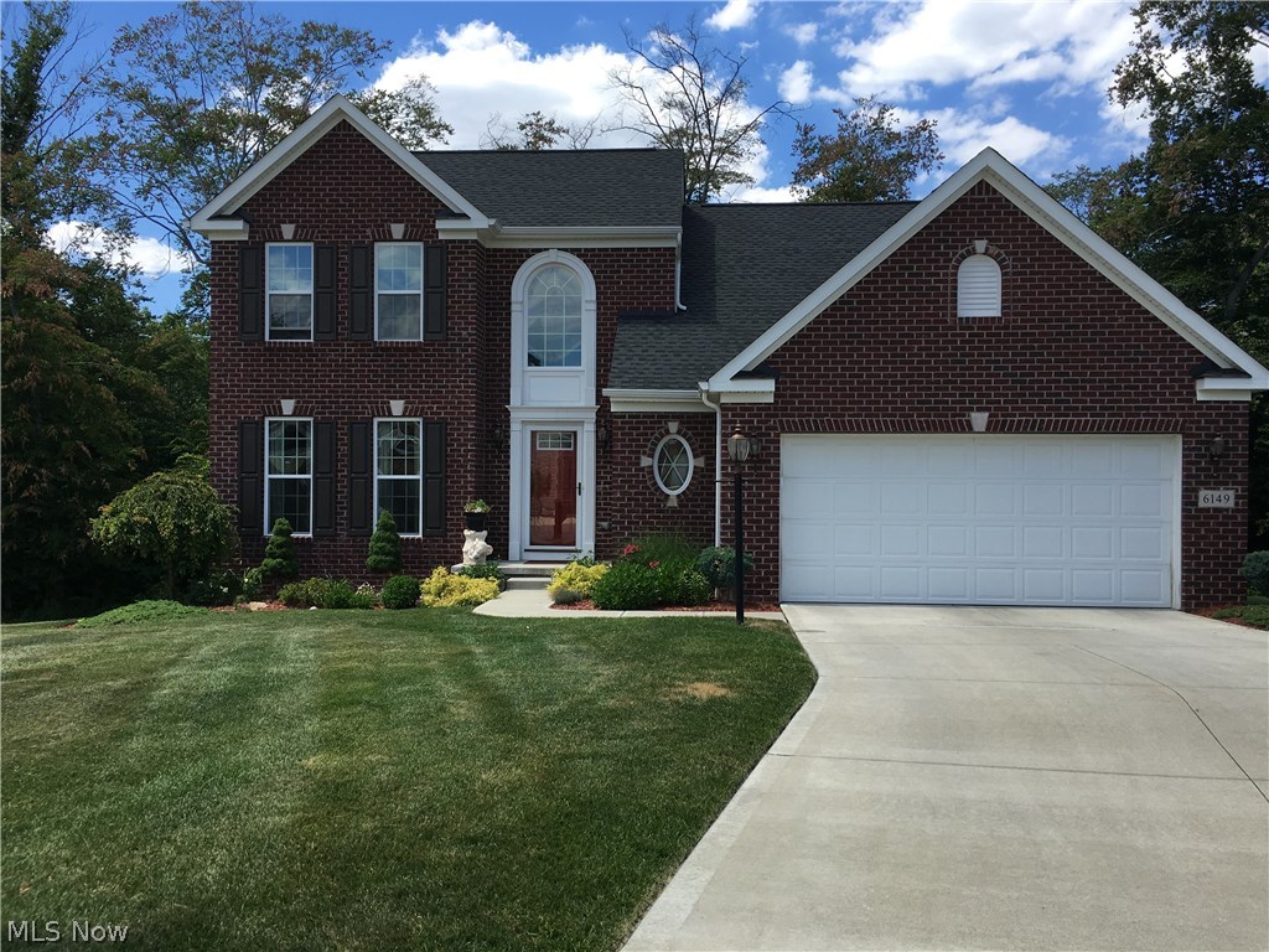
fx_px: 1063
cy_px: 476
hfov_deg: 61.7
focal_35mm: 29
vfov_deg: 48.2
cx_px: 634
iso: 25
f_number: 2.2
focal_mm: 4.15
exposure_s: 1/1012
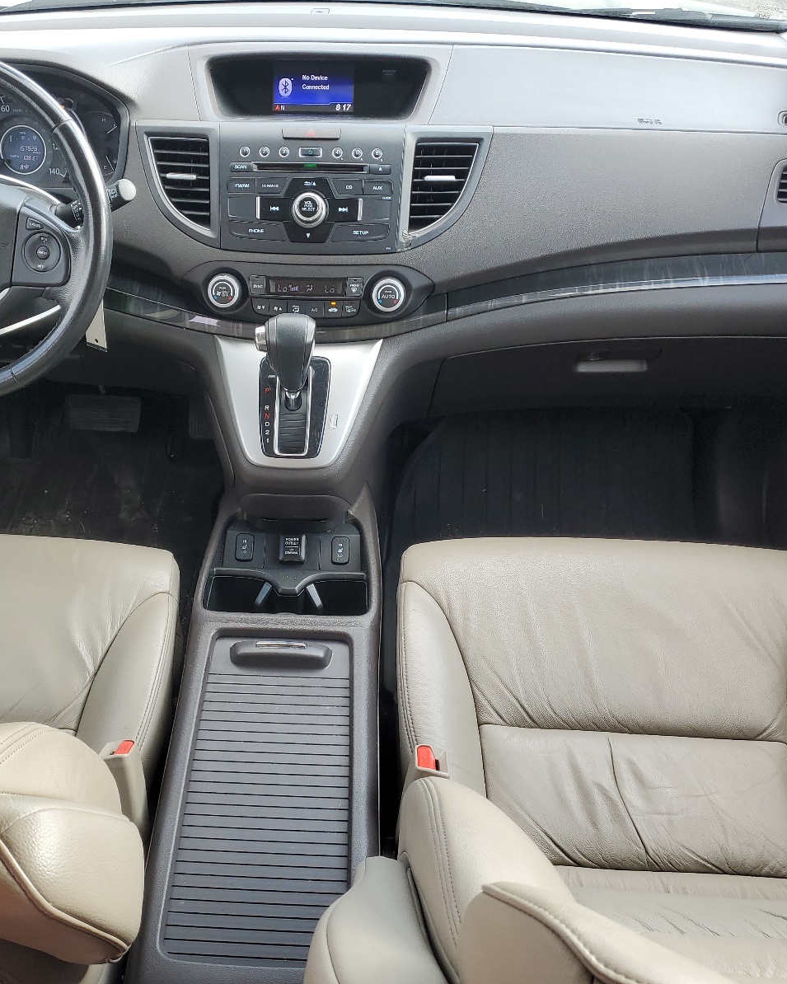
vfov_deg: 52.8
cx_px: 289
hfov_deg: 43.0
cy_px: 490
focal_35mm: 34
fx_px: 990
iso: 50
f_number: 1.5
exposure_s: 1/169
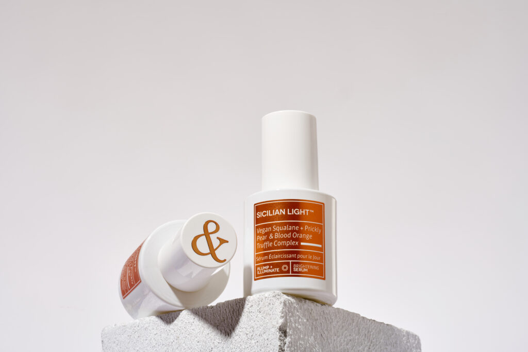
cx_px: 264
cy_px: 176
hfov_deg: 19.5
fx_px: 1540
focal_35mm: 105
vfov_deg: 13.0
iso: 64
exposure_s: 1/160
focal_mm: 105
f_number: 22
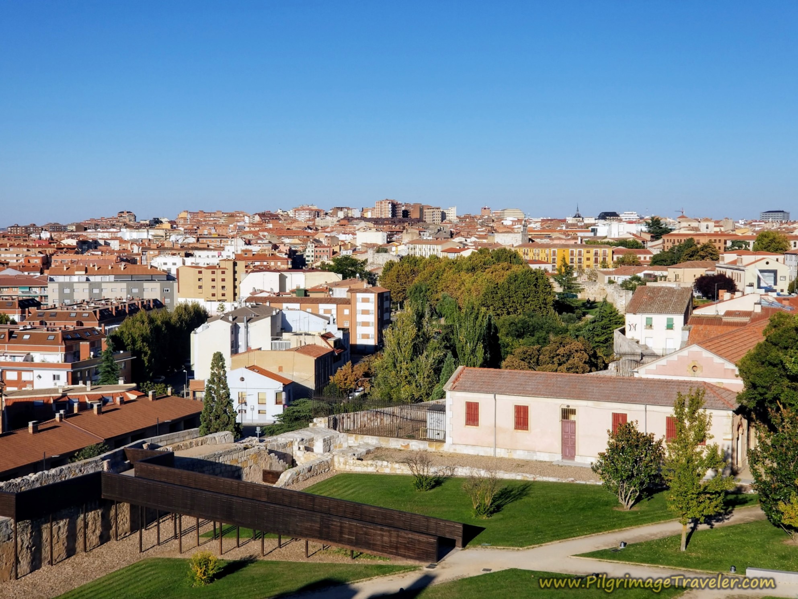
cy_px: 300
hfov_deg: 36.8
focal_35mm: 52
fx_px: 1199
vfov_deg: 28.0
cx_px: 399
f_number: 2.4
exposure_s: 1/1325
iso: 25
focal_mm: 6
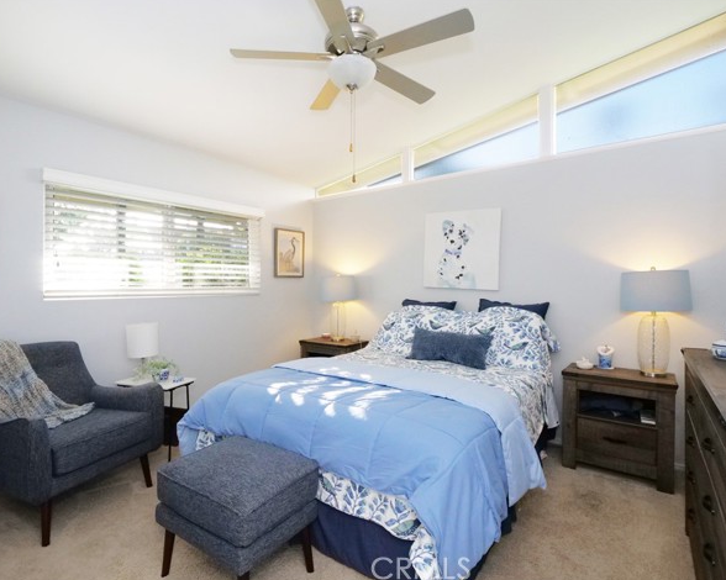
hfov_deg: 89.7
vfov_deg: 76.9
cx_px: 364
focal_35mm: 17
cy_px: 290
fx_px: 365
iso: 2000
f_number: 8
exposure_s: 1/125
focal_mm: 8
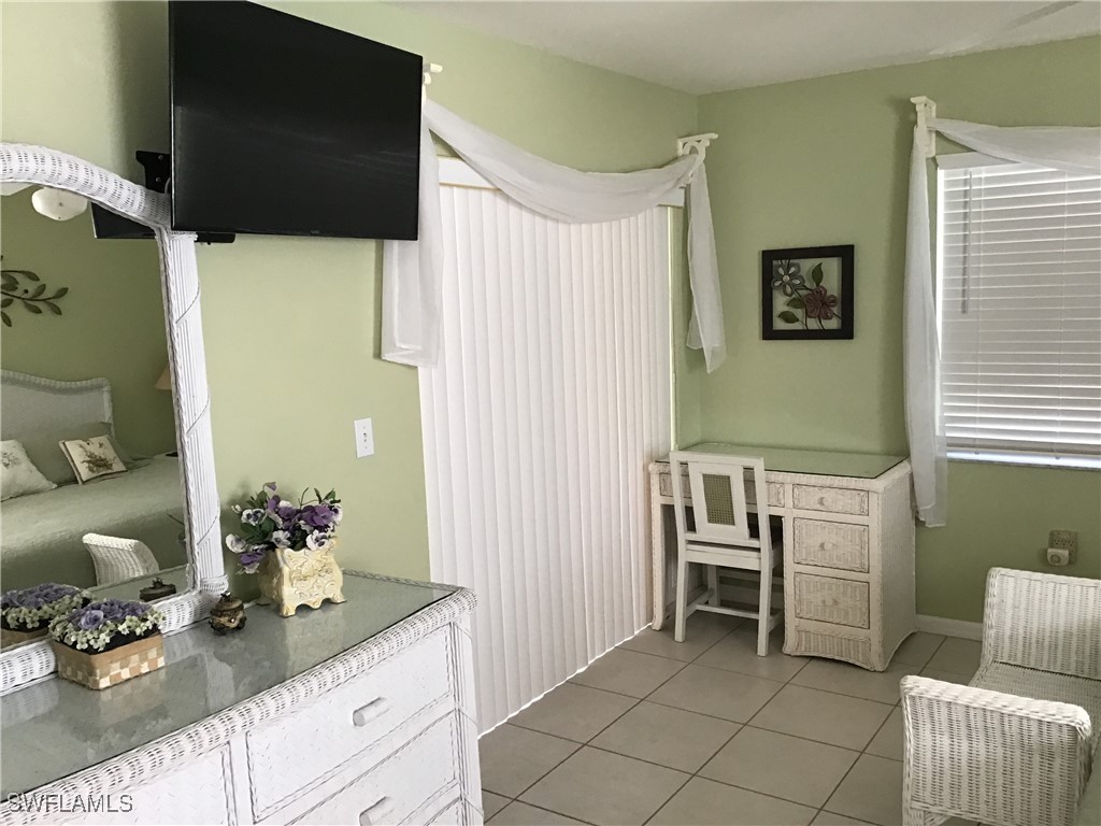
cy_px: 413
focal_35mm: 31
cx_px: 550
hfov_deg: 58.4
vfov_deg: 45.4
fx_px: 986
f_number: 2.4
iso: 50
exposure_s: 1/30
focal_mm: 3.3
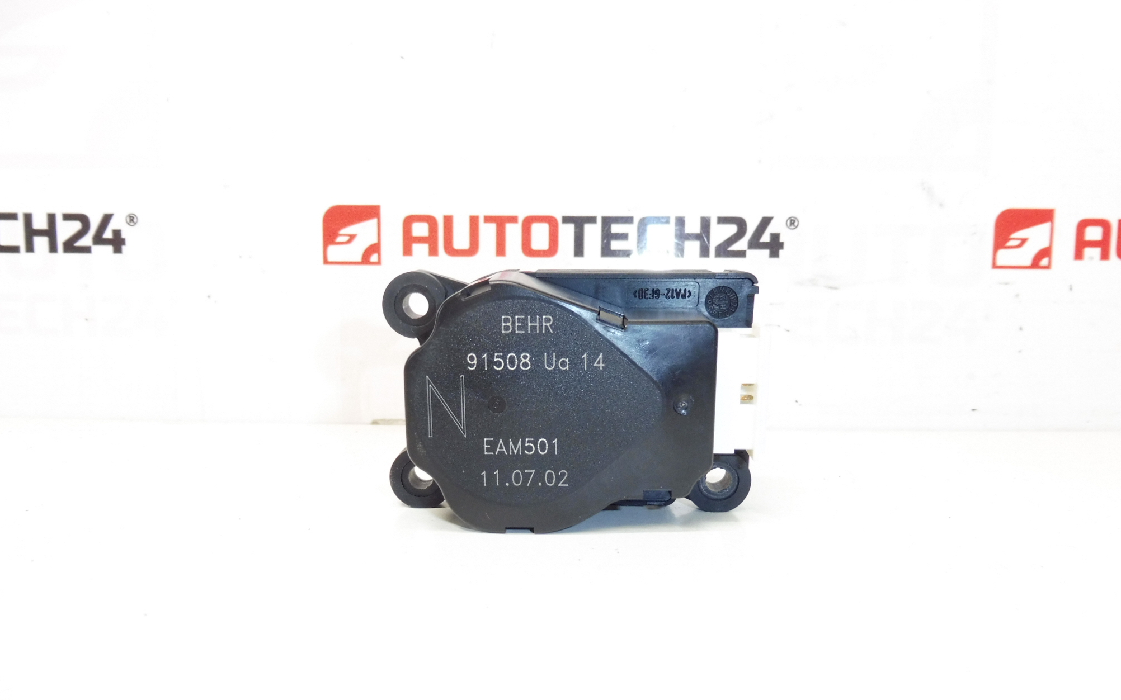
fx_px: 794
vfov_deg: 47.4
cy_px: 408
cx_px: 554
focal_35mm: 26
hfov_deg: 70.4
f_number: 3.5
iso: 200
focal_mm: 4.3
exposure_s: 1/60
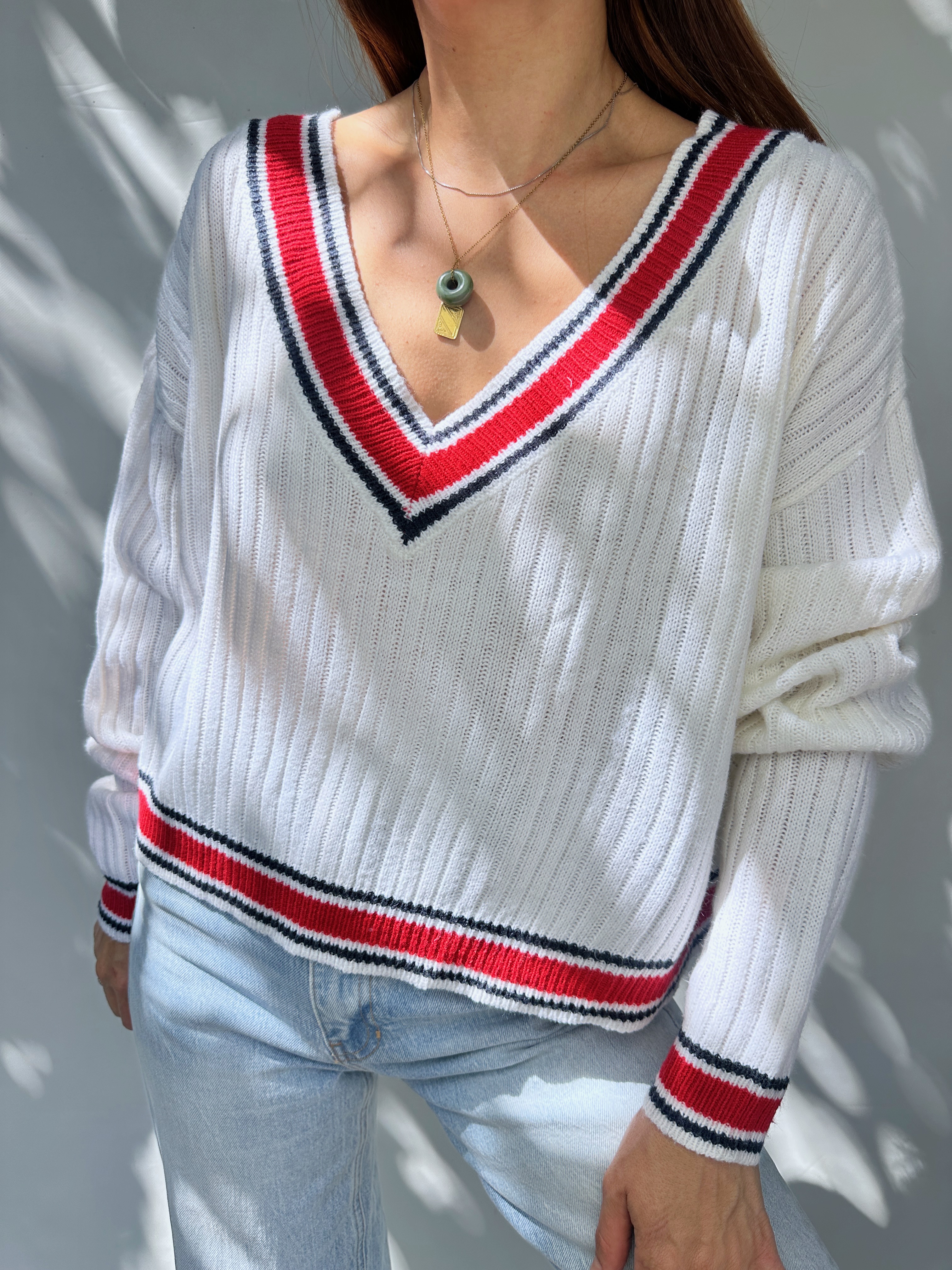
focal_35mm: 24
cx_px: 476
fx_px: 880
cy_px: 635
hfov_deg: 56.8
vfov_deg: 71.6
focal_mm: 6.86
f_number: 1.78
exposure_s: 1/1227
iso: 80
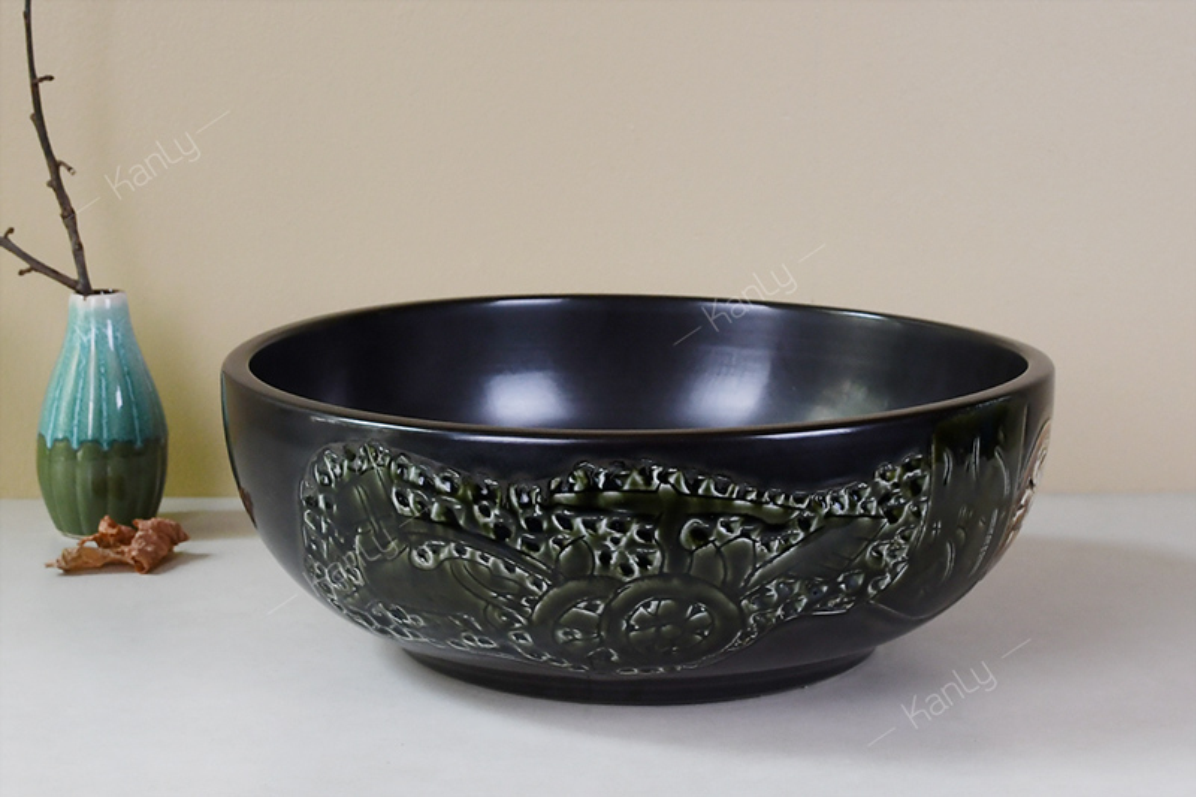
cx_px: 598
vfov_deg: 33.4
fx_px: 1329
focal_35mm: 40
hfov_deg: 48.5
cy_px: 398
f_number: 6.3
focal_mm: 27
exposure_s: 1/40
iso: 640
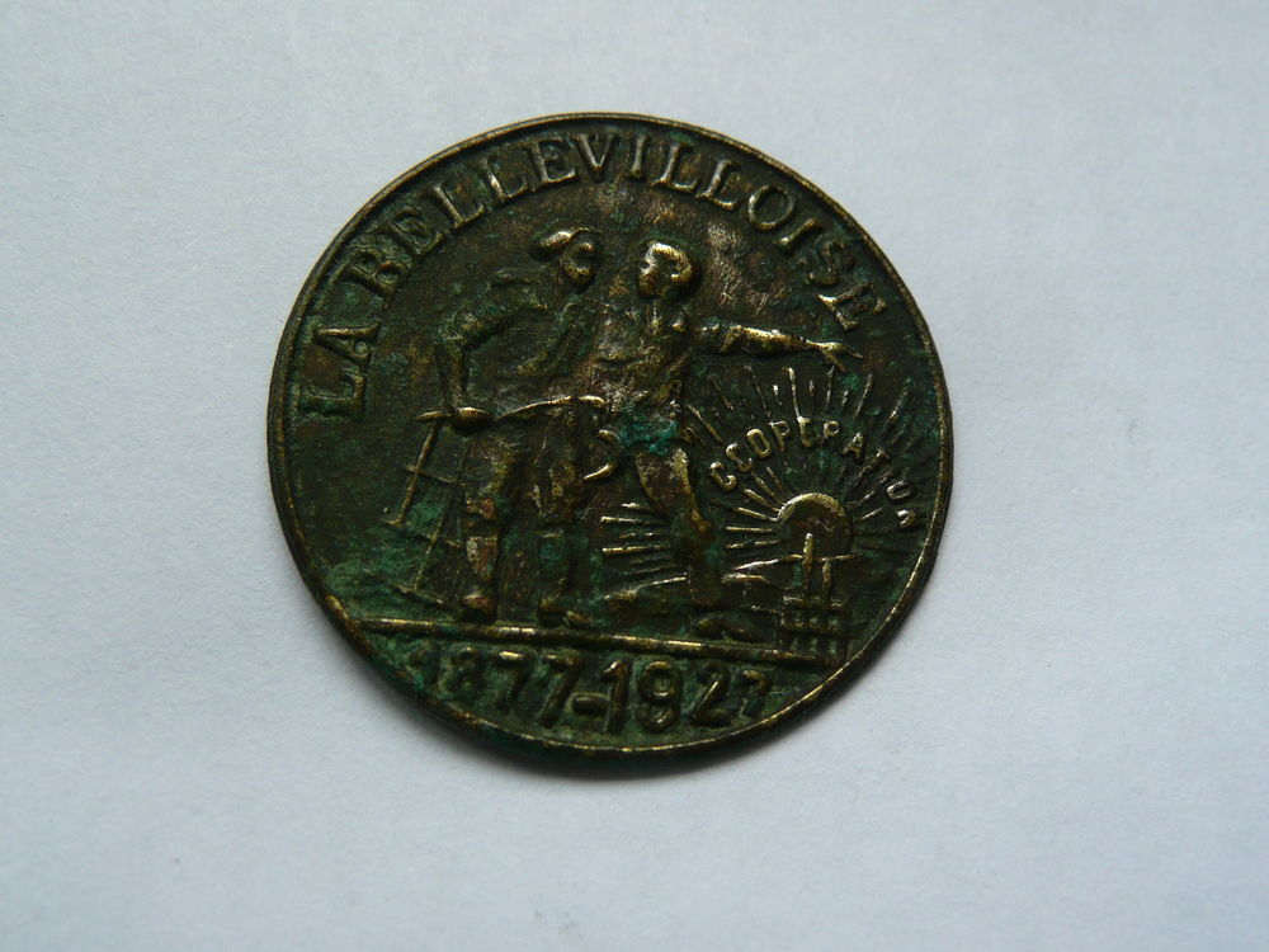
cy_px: 476
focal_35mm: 41
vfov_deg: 35.1
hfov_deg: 45.8
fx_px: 1503
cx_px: 634
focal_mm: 5.5
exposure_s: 1/60
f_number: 3.6
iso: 100
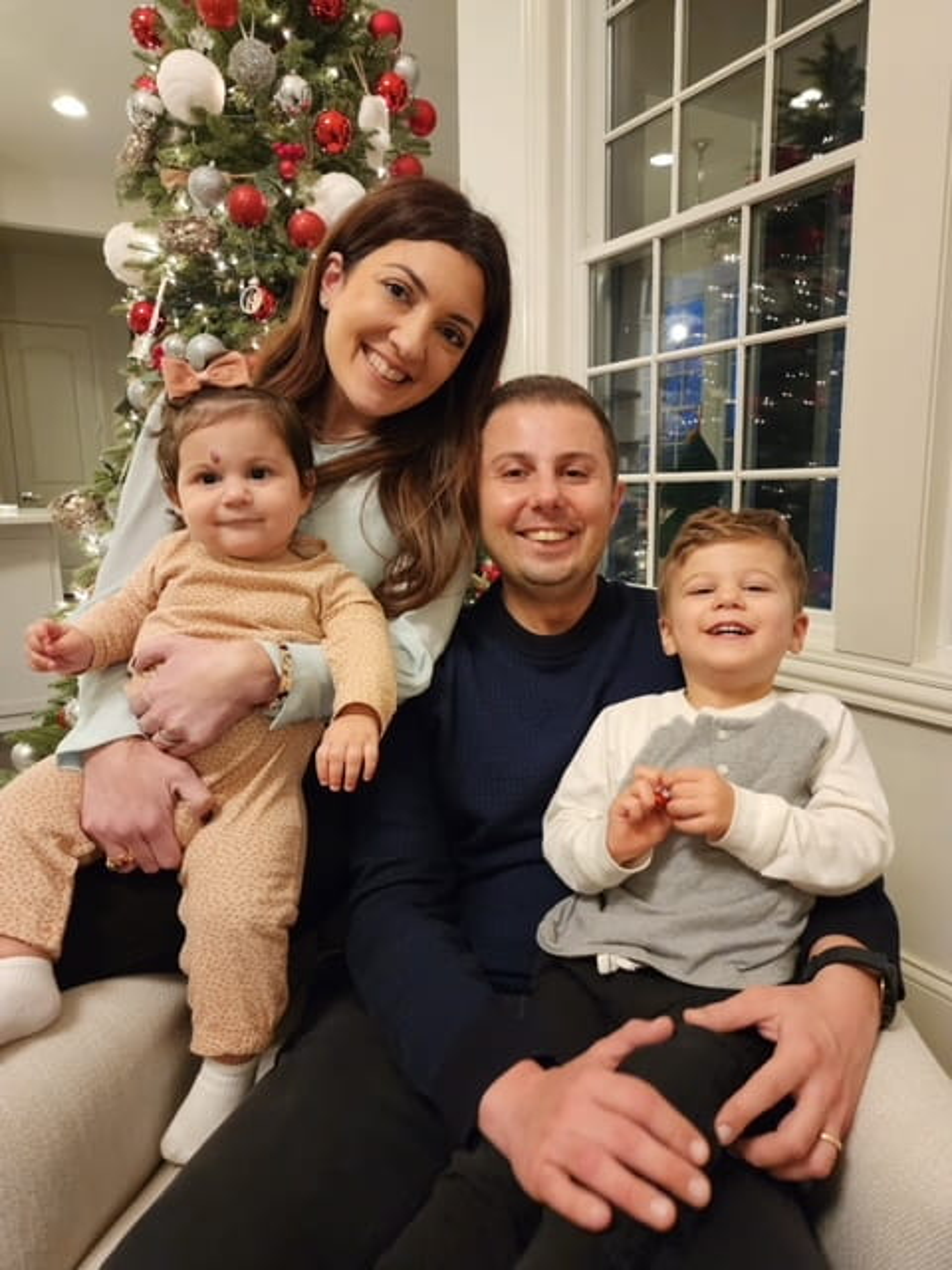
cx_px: 476
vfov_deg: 73.9
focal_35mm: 23
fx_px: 843
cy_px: 635
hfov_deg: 58.9
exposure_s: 1/120
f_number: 1.8
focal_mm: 6.4
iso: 1000
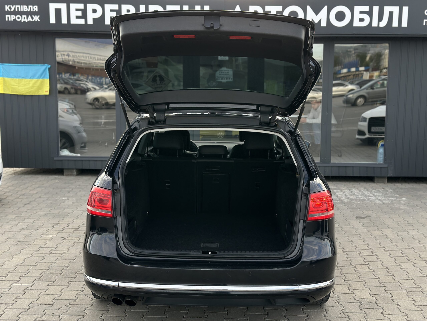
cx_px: 214
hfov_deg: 39.7
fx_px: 592
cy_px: 160
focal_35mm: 48
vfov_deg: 30.3
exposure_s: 1/574
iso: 80
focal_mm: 6.86
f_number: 1.78
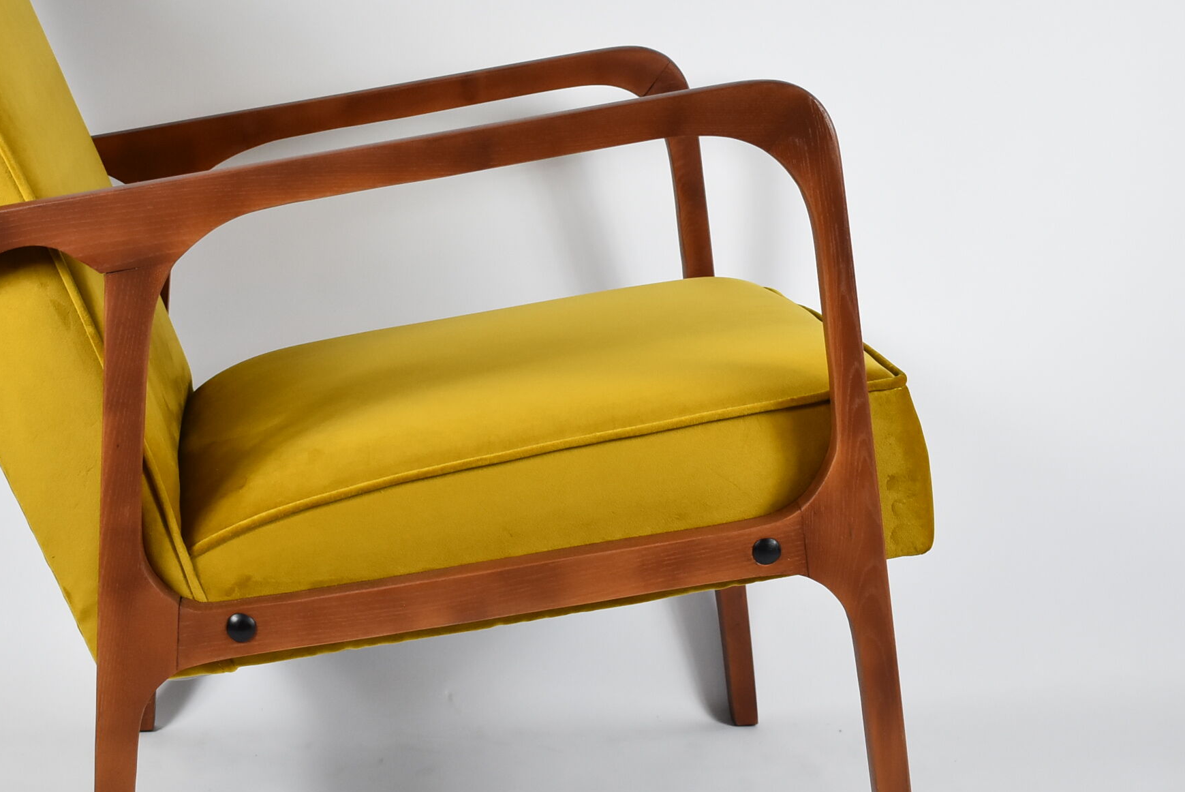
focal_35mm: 75
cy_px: 376
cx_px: 471
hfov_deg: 27.0
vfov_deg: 18.2
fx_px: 2466
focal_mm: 29
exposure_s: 1/125
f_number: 5
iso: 800
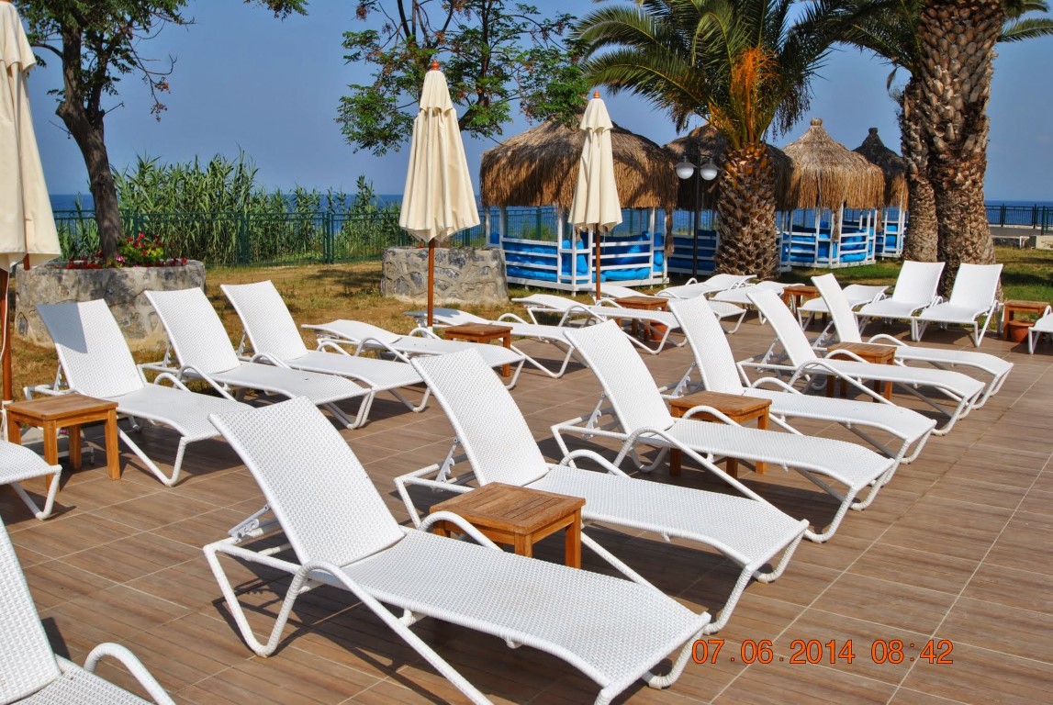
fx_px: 1054
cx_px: 526
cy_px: 352
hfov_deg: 53.1
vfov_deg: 37.0
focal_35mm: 36
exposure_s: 1/400
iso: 100
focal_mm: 24
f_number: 10
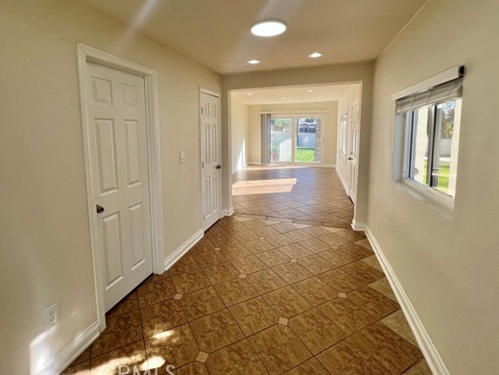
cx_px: 235
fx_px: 231
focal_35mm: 16
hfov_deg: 94.4
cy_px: 157
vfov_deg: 77.5
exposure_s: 1/266
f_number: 1.8
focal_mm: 1.57
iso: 32
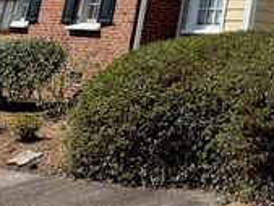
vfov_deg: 18.7
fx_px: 562
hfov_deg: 23.1
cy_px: -88
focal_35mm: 71
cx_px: 389
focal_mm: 6.86
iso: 80
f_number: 1.78
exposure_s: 1/7042
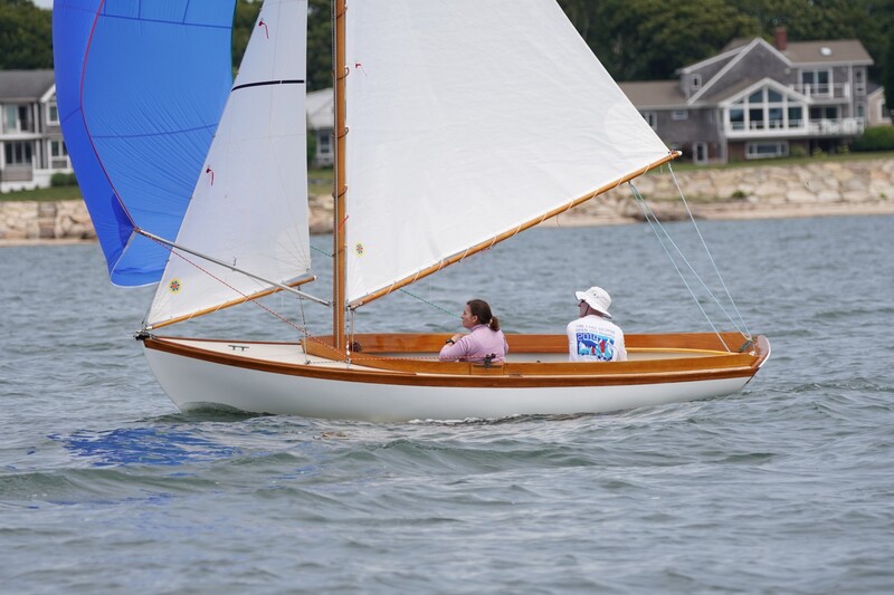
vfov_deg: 3.6
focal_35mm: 378
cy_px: 298
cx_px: 447
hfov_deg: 5.5
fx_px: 9384
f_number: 5.6
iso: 200
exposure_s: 1/1250
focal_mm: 252
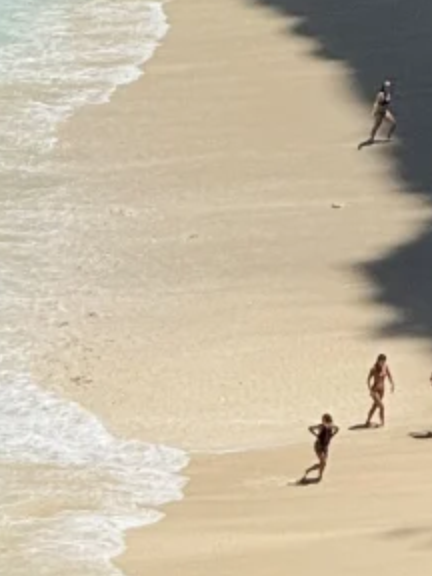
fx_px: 9984
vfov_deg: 3.3
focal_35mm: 600
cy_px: 762
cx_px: -474
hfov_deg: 2.5
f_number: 2.8
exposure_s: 1/3195
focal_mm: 15.66
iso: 40
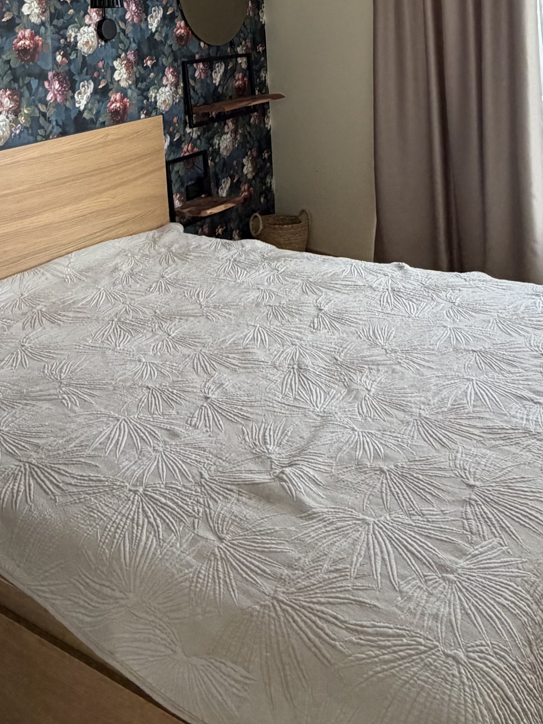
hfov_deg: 38.5
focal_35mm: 37
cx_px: 209
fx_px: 774
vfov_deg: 44.3
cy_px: 37
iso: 200
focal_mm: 2.22
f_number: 2.2
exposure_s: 1/121
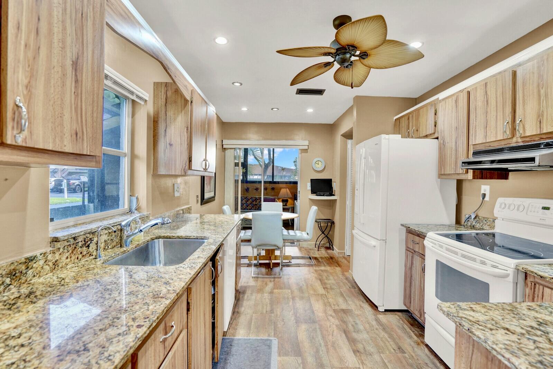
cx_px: 276
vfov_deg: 73.7
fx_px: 246
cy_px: 184
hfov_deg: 96.8
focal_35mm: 16
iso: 800
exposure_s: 1/50
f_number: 5
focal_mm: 16
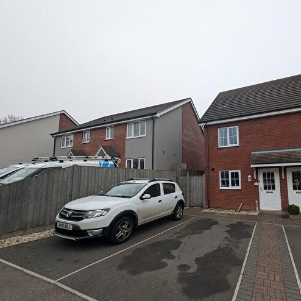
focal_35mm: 15
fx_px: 148
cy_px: 159
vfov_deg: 91.0
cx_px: 209
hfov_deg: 86.7
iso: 42
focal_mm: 2.23
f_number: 1.95
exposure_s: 1/170
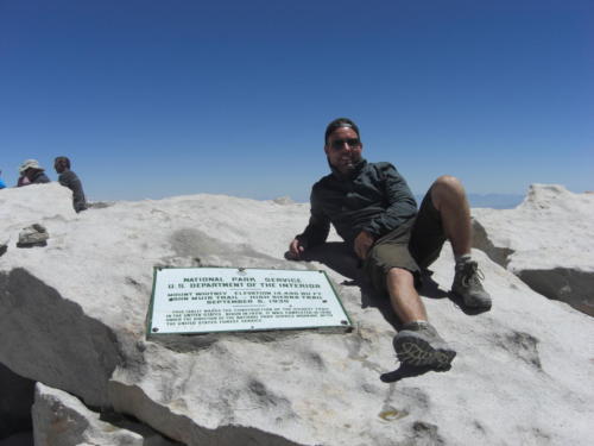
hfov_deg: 49.0
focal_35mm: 38
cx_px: 297
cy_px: 223
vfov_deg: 37.7
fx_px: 652
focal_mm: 7.9
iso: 80
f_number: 8
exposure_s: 1/400
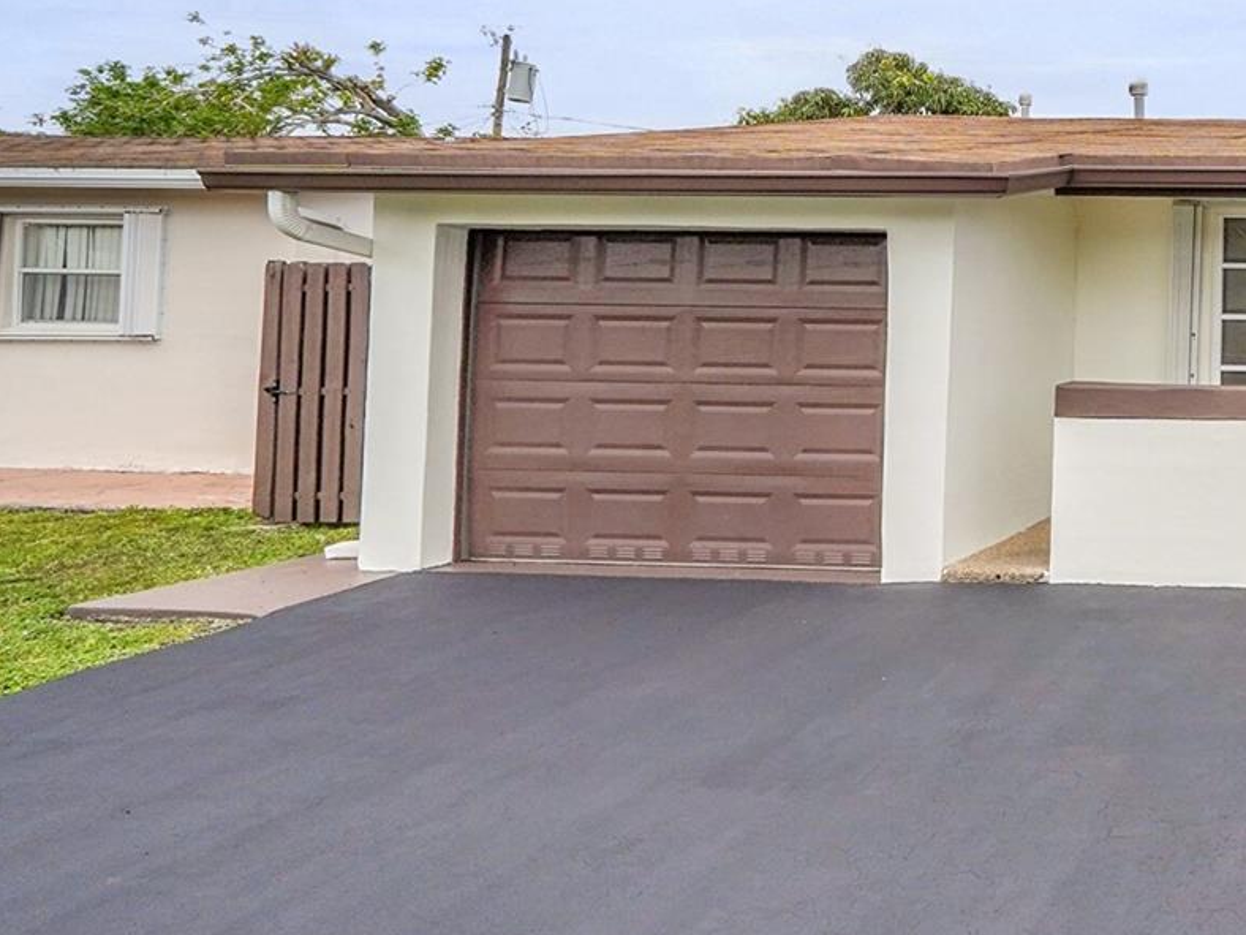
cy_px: 256
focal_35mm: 30
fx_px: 1080
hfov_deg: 40.5
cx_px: 1515
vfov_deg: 45.5
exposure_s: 1/200
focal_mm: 12
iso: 400
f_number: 16
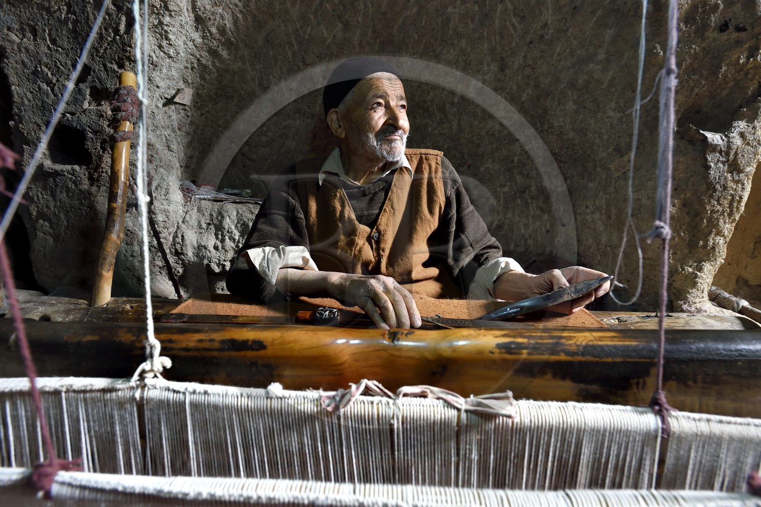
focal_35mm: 19
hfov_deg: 86.9
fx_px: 402
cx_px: 380
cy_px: 254
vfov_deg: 64.5
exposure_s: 1/30
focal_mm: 19
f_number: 9
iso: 2000
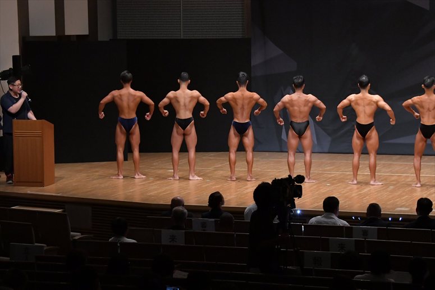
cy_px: 145
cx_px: 218
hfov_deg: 16.7
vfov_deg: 11.1
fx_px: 1486
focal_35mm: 123
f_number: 5.6
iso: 6400
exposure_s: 1/400
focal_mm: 82
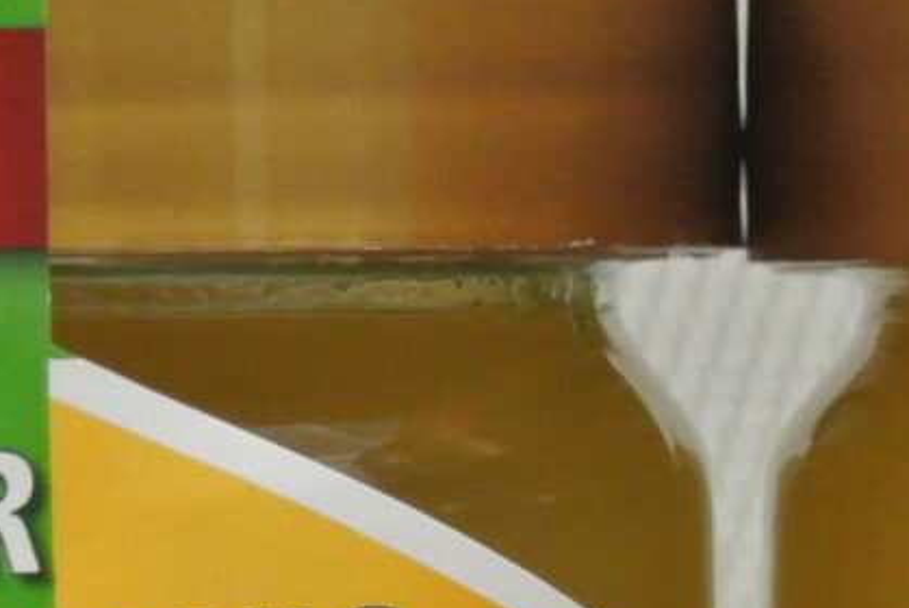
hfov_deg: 7.1
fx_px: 7353
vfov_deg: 4.7
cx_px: 609
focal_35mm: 291
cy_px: 1036
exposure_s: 1/13
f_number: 5.3
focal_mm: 25.2
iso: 800
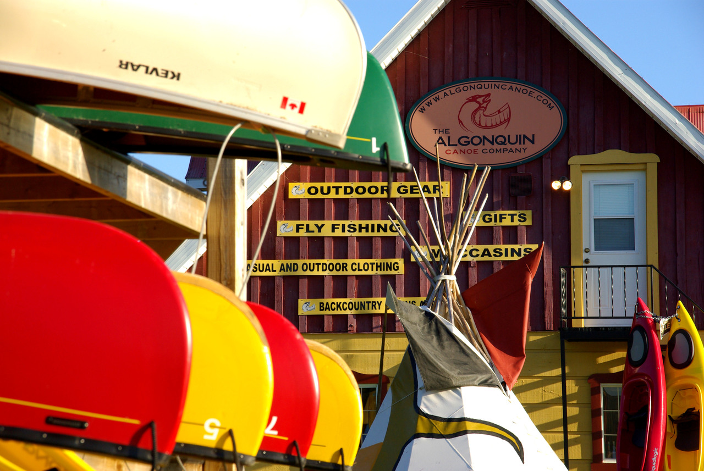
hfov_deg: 18.2
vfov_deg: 12.2
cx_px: 352
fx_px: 2203
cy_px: 236
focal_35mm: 112
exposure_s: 1/180
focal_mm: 75
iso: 200
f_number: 11
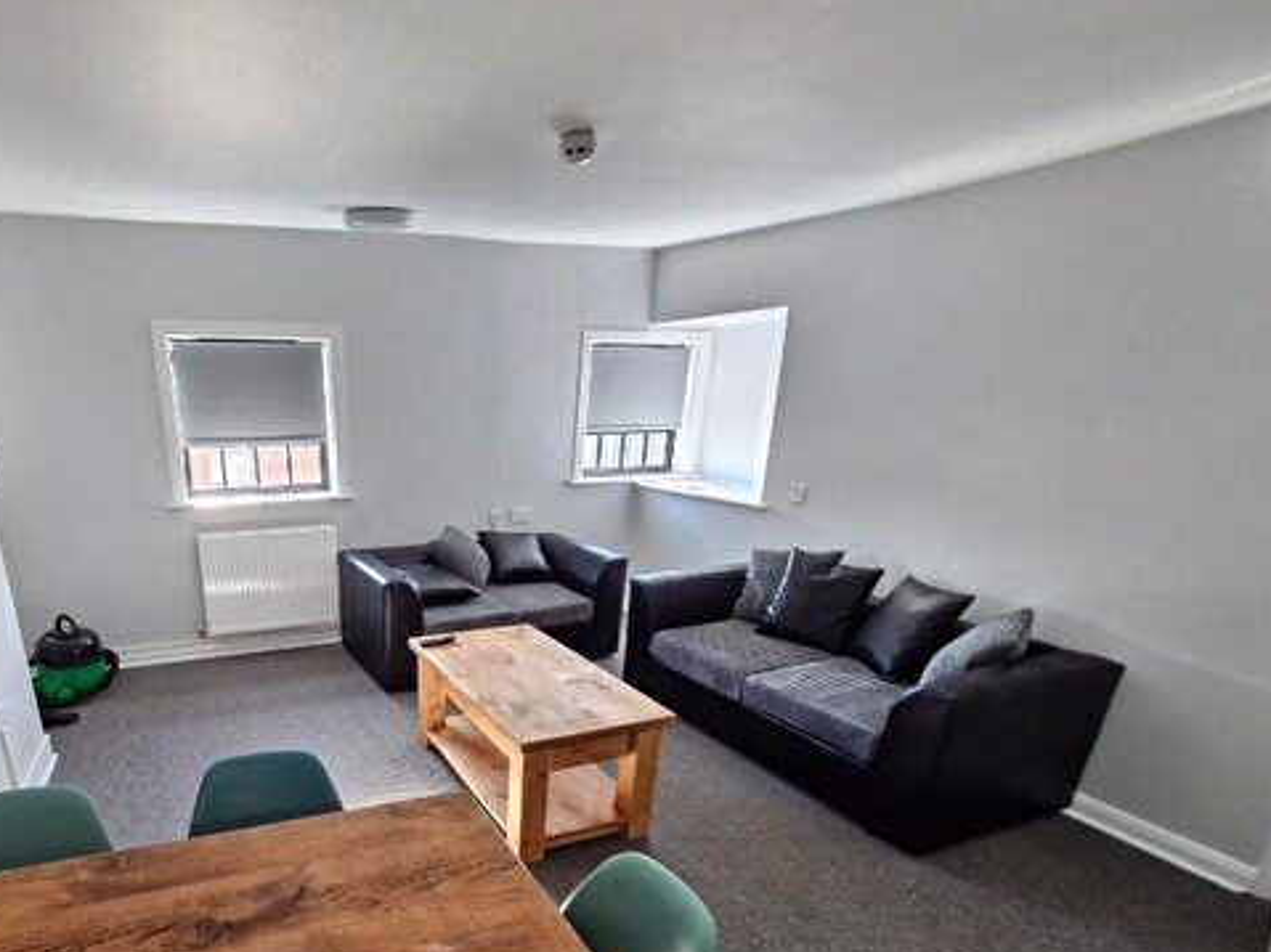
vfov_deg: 66.0
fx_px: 697
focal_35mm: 19
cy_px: 667
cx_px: 422
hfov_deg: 81.8
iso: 320
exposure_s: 1/50
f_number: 2.2
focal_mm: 1.74
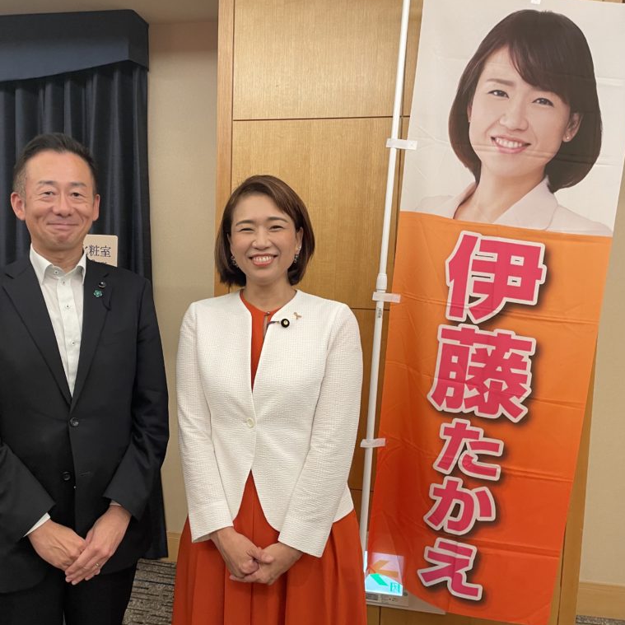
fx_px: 633
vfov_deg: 52.5
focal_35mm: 31
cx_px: 250
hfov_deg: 52.2
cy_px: 312
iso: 160
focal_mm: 4.2
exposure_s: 1/60
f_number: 1.6
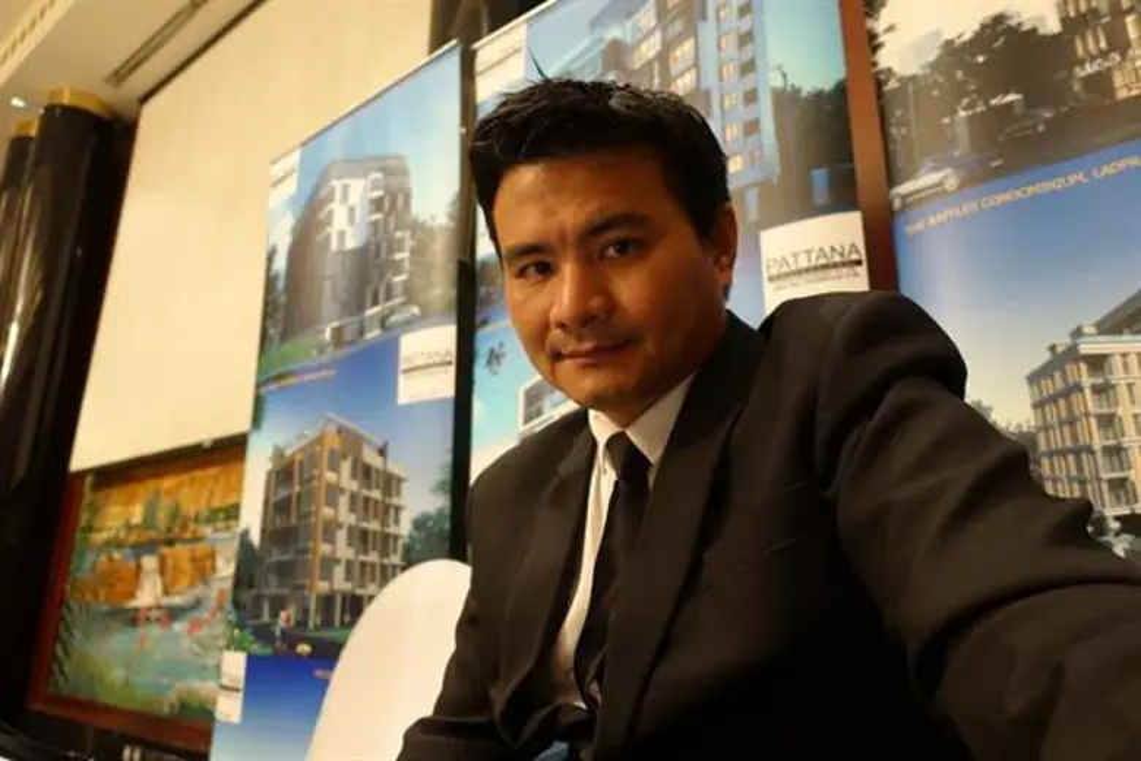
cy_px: 380
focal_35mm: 24
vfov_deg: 53.1
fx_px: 761
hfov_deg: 73.7
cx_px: 570
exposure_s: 1/25
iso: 800
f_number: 1.8
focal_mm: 8.8
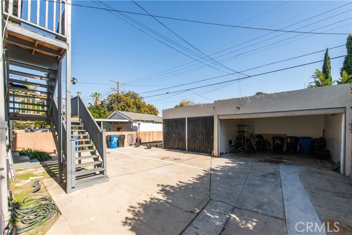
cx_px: 176
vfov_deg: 81.2
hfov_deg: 104.2
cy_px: 118
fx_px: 137
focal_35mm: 14
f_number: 5.6
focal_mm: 14
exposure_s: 1/2000
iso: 400
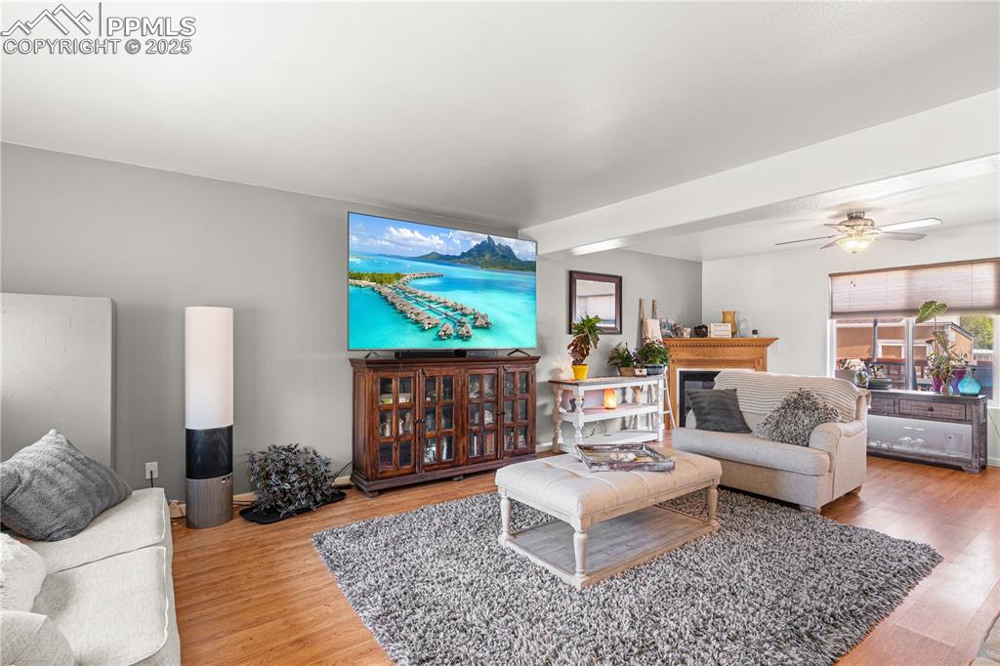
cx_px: 500
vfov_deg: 70.4
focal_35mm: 17
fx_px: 472
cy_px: 333
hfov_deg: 93.3
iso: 200
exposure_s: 1
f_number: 10
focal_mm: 17
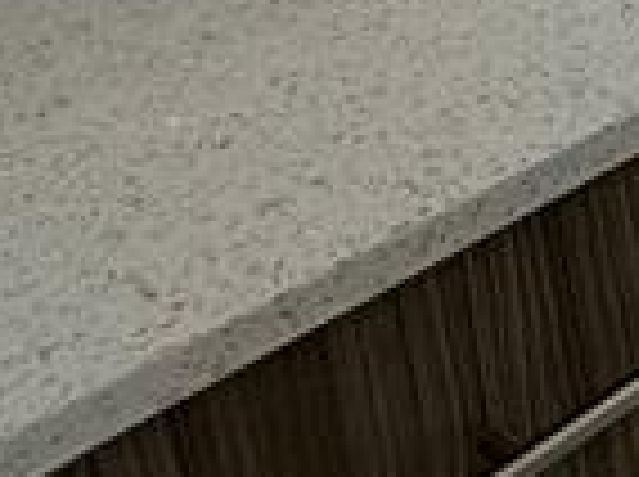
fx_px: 1456
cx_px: 1629
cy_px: -590
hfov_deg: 14.0
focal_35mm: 79
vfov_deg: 14.2
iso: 100
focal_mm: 2.22
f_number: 2.2
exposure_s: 1/120
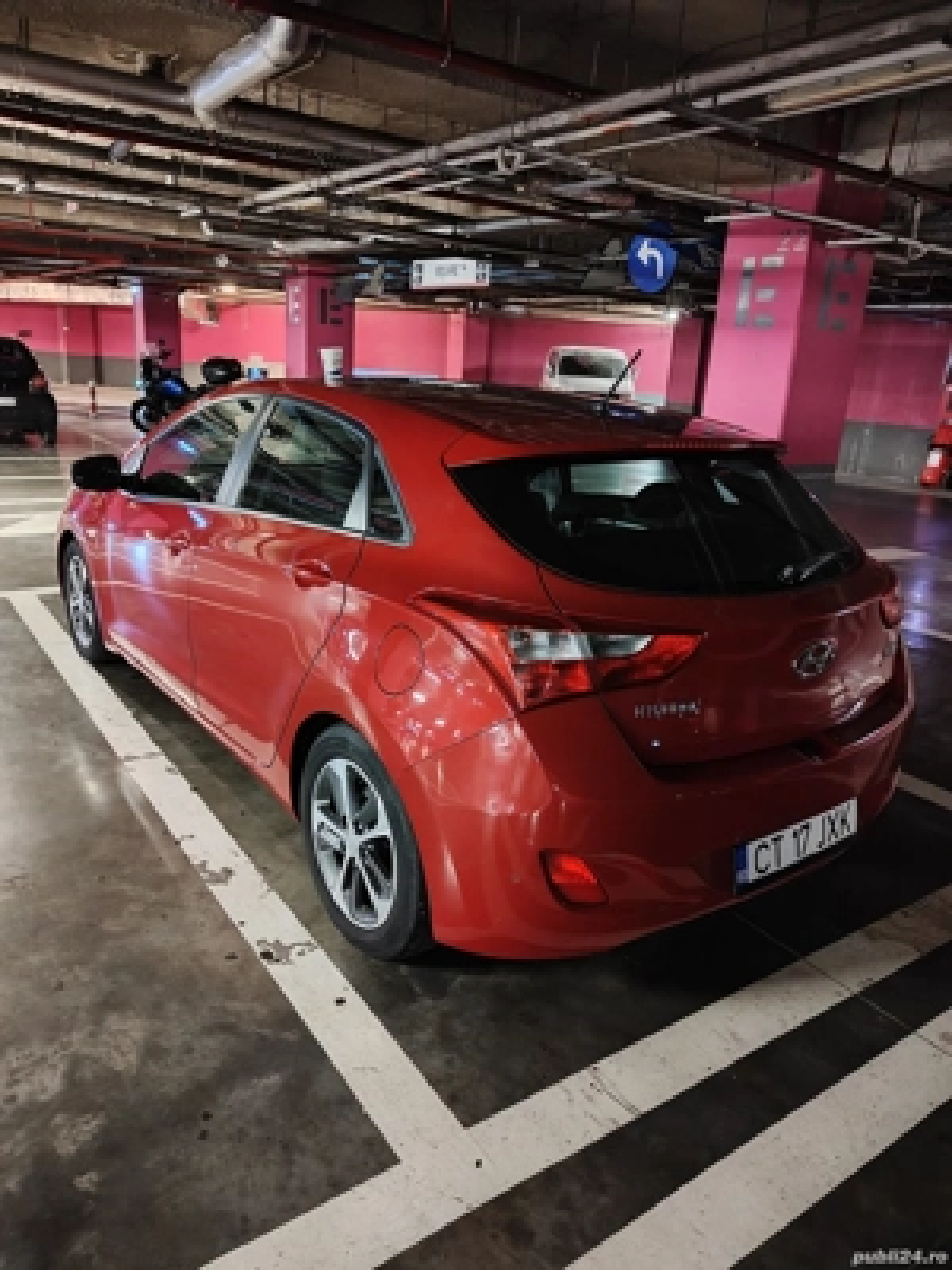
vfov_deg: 71.6
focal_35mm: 24
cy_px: 635
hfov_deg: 56.8
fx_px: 880
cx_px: 476
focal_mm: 5.59
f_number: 1.8
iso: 2000
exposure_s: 1/25
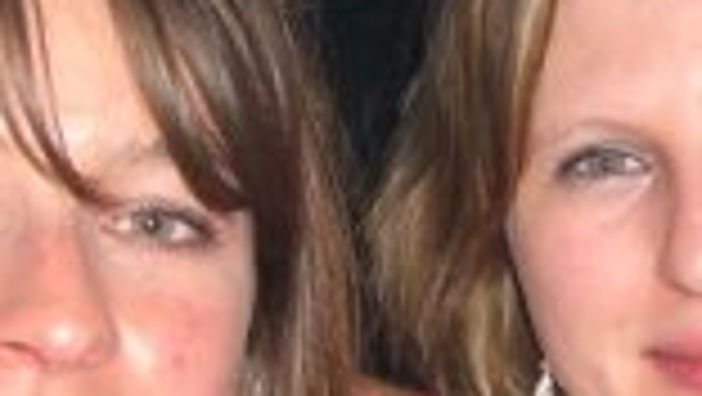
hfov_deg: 13.4
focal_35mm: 159
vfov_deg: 7.6
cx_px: 585
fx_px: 2962
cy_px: 306
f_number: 2.8
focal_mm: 7.9
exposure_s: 1/60
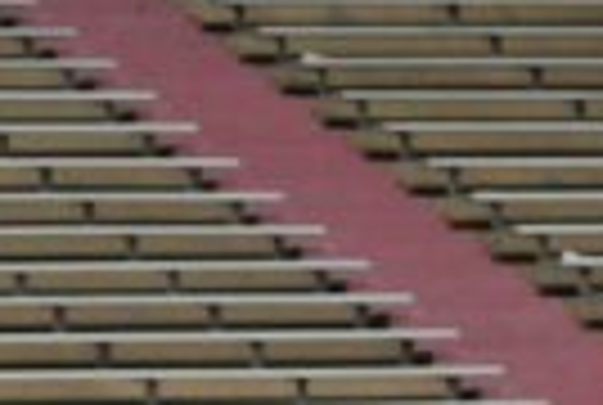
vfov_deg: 1.6
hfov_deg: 2.4
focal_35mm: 847
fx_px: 14218
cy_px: 1078
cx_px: -734
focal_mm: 95
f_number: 2.8
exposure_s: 1/400
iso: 800
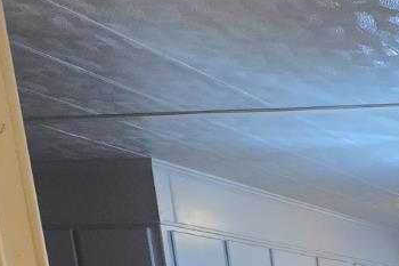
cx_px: 733
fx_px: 643
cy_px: 489
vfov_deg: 18.1
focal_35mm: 58
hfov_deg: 21.3
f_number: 2.2
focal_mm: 2.2
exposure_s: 1/60
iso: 200
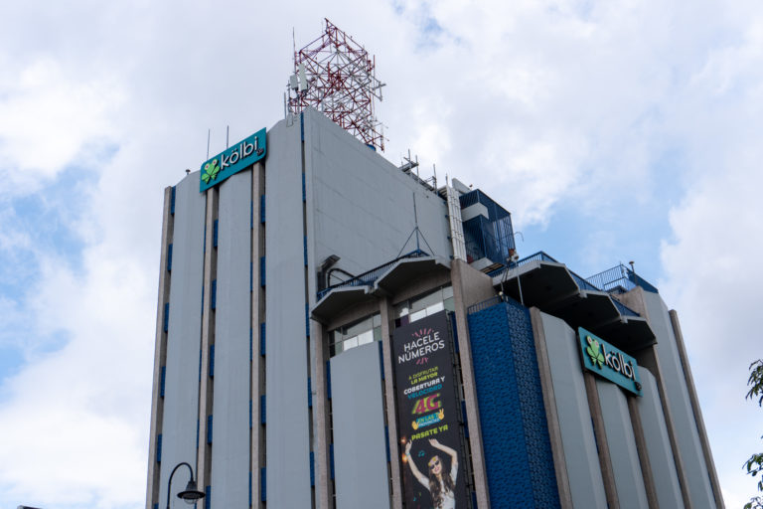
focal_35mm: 44
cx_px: 382
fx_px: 922
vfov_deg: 30.8
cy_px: 254
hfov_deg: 45.0
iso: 100
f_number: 5.6
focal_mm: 29
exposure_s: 1/800
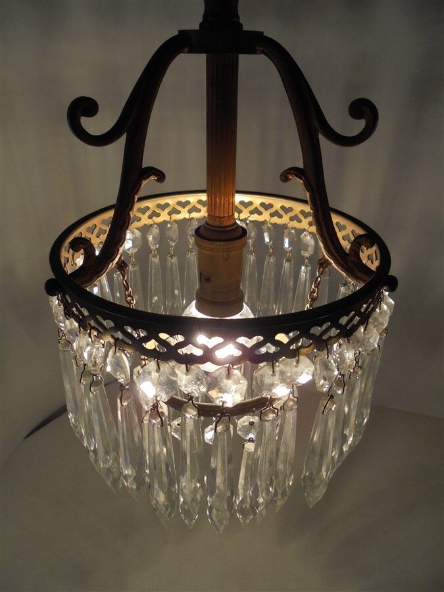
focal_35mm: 26
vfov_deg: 67.3
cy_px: 296
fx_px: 445
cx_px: 222
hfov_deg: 53.1
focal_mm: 4.6
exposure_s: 1/40
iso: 100
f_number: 3.5
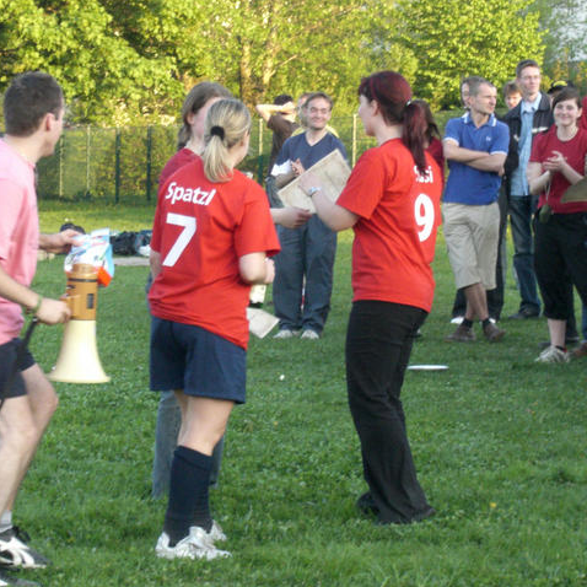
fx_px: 2590
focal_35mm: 135
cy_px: 294
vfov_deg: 12.9
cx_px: 341
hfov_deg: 12.9
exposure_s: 1/100
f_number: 5.4
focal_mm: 18.9
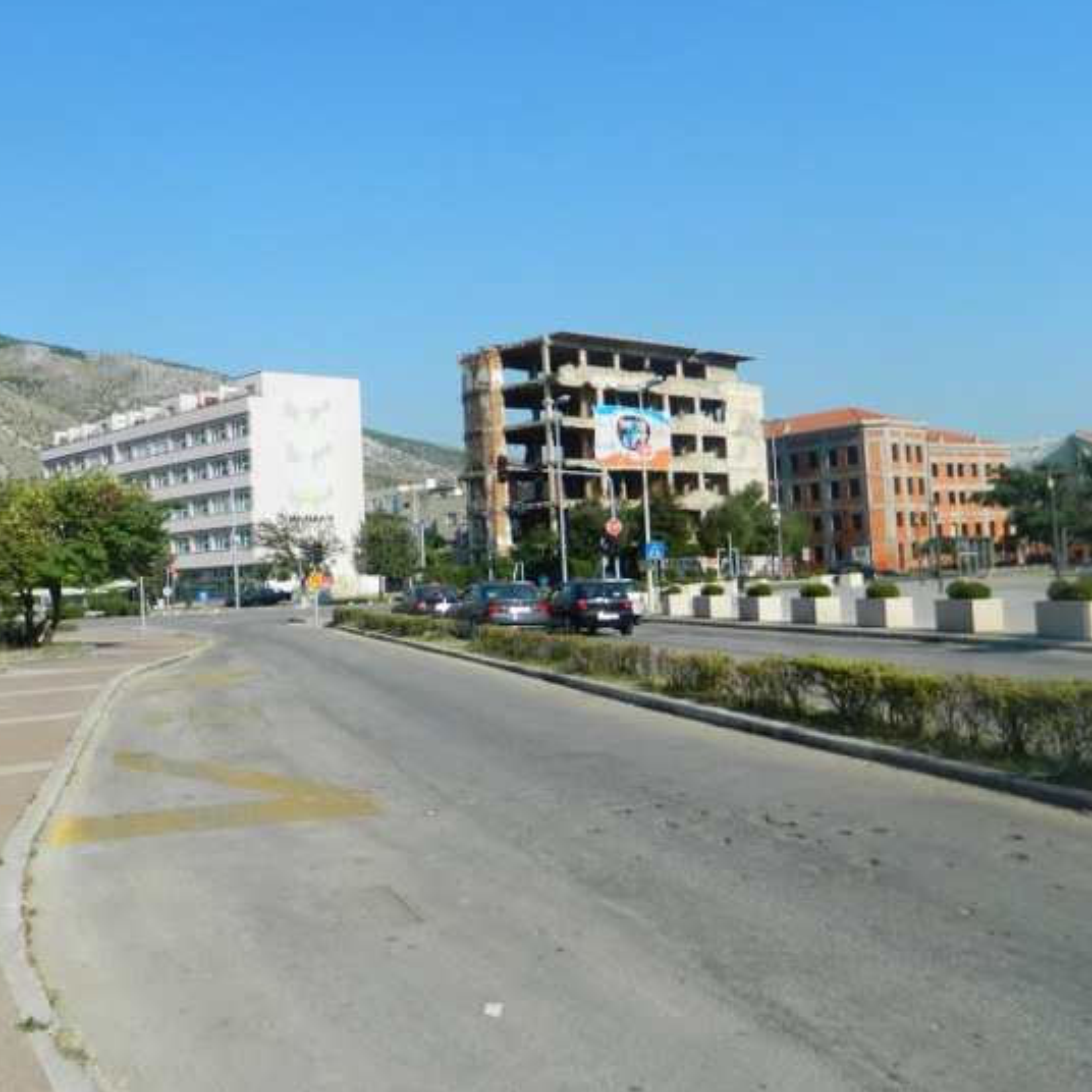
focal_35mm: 33
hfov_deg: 49.1
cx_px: 391
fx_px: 1178
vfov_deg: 49.7
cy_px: 503
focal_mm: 4.5
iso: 80
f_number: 8.7
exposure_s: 1/200
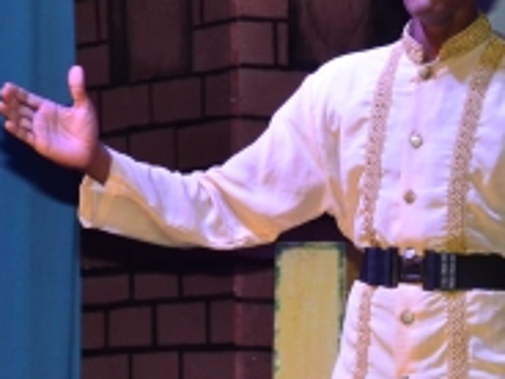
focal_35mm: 448
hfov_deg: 4.4
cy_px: 334
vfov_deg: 3.3
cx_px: 420
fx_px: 6536
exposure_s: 1/160
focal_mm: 82
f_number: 7.1
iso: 800
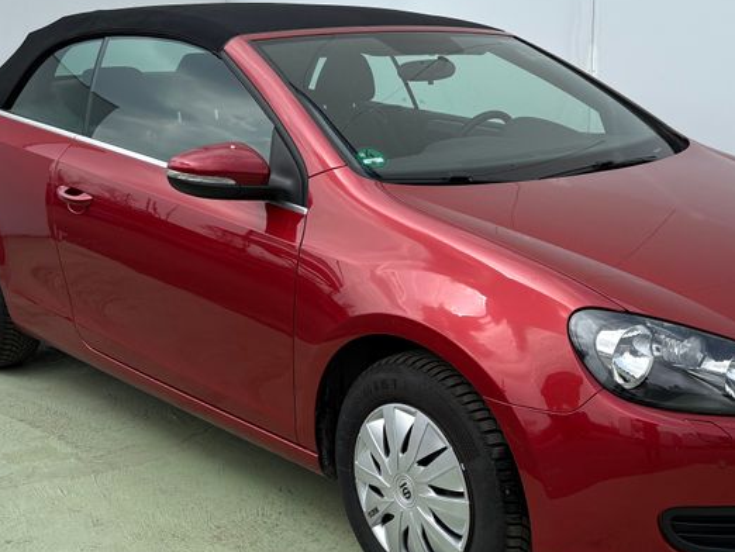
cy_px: 272
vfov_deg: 28.6
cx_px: 473
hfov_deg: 37.2
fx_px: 1083
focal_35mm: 51
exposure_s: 1/3623
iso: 50
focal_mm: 5.96
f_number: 1.6
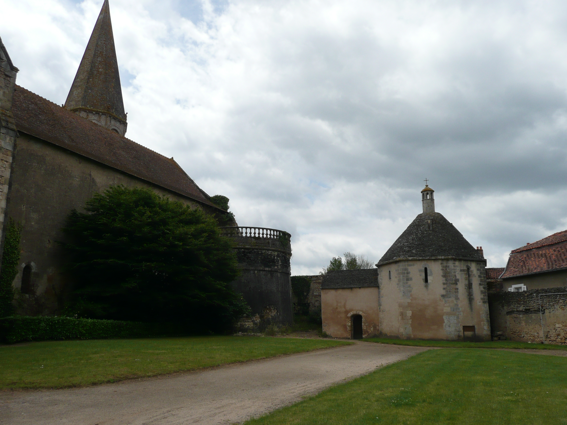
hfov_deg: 60.0
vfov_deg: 46.8
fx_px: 491
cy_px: 212
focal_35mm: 30
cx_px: 284
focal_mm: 4.9
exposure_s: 1/320
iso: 100
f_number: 8
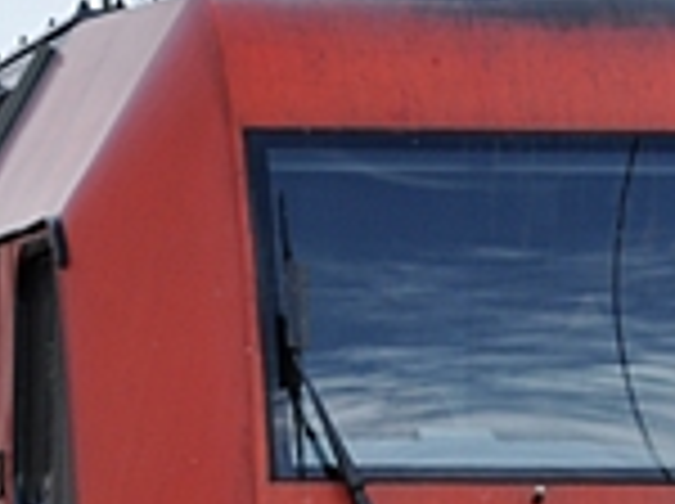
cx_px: 626
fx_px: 21718
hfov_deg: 1.8
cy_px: 835
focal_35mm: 1116
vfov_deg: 1.3
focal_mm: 145
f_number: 11
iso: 200
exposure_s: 1/125
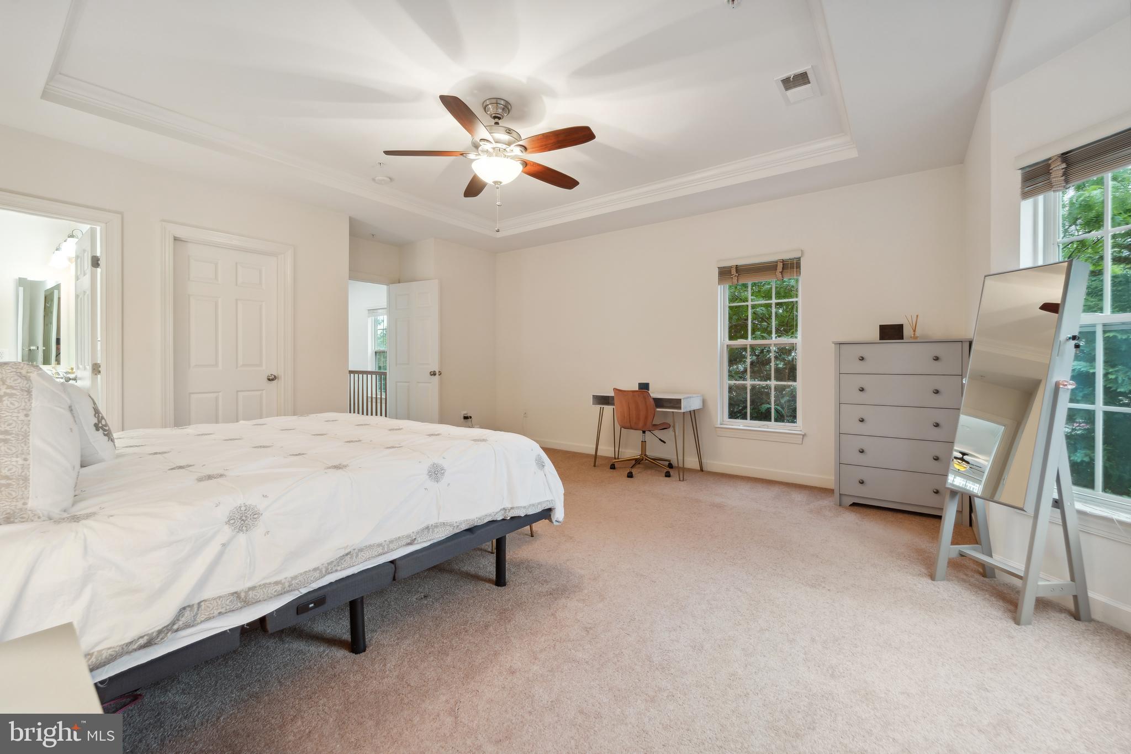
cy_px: 377
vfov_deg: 81.2
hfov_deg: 104.3
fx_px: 440
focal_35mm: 14
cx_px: 566
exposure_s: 1/8
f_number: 7.1
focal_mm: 14
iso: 400
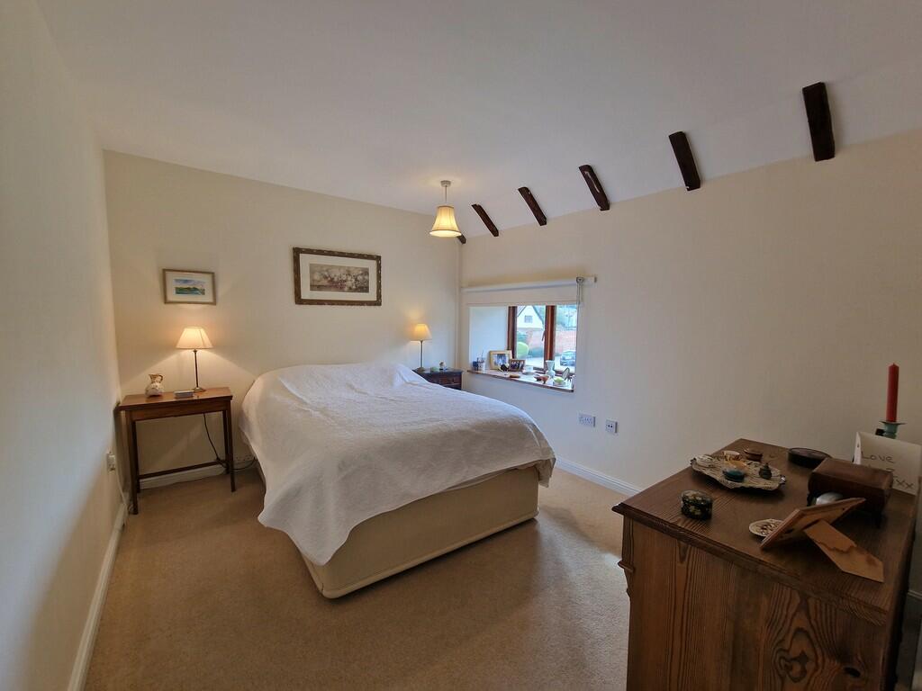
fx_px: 346
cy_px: 346
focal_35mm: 13
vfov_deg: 89.9
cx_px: 461
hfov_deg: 106.2
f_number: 2.2
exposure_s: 1/50
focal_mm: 2.2
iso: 125
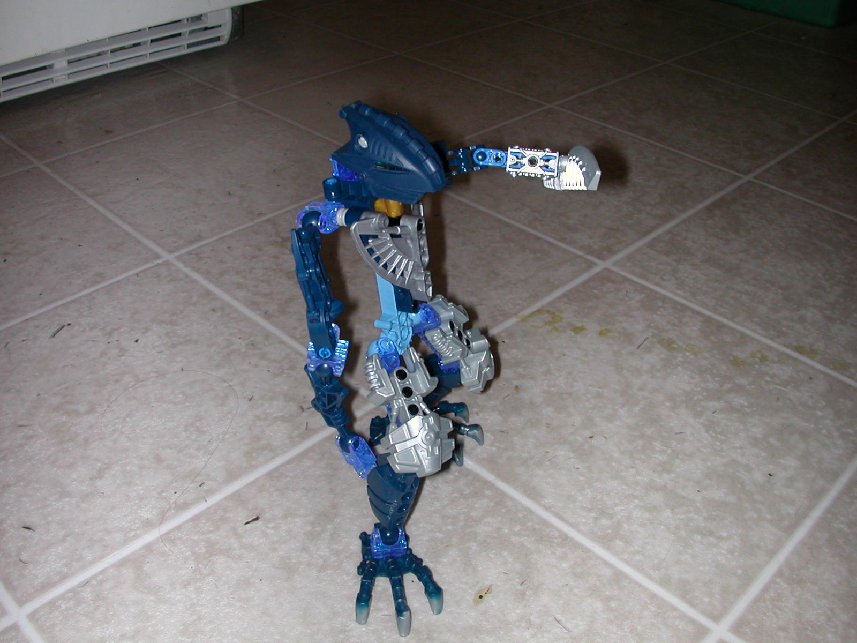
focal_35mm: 37
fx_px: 916
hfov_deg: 50.1
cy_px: 322
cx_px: 428
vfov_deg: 38.7
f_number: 4.5
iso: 100
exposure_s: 1/59.9
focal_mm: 5.6
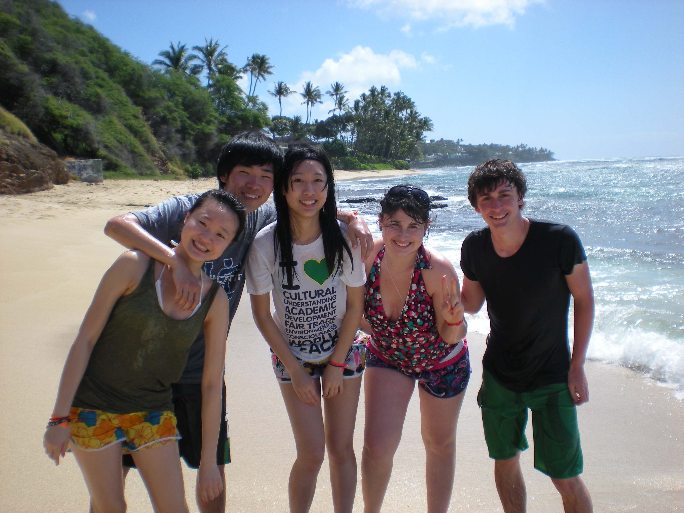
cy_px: 256
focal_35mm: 38
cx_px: 342
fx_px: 751
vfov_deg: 37.7
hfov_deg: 49.0
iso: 64
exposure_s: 1/602
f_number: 4.6
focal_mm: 6.3
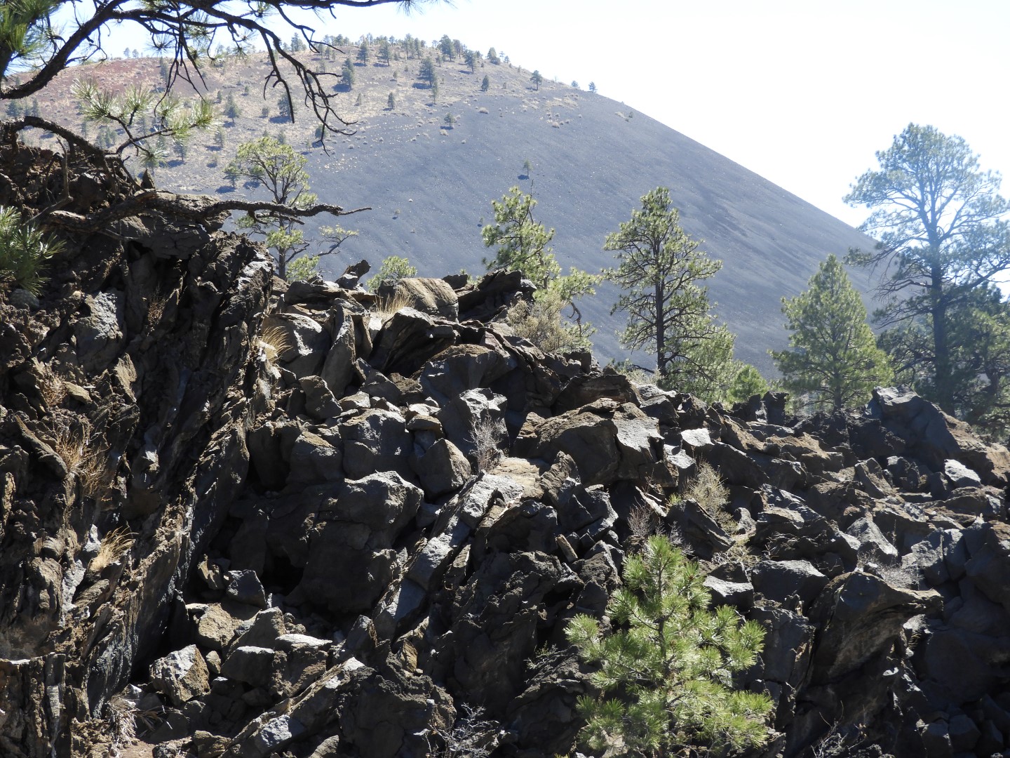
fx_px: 3355
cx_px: 505
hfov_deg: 17.1
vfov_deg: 12.9
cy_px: 379
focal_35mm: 115
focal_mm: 20.6
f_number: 5
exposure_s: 1/160
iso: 100
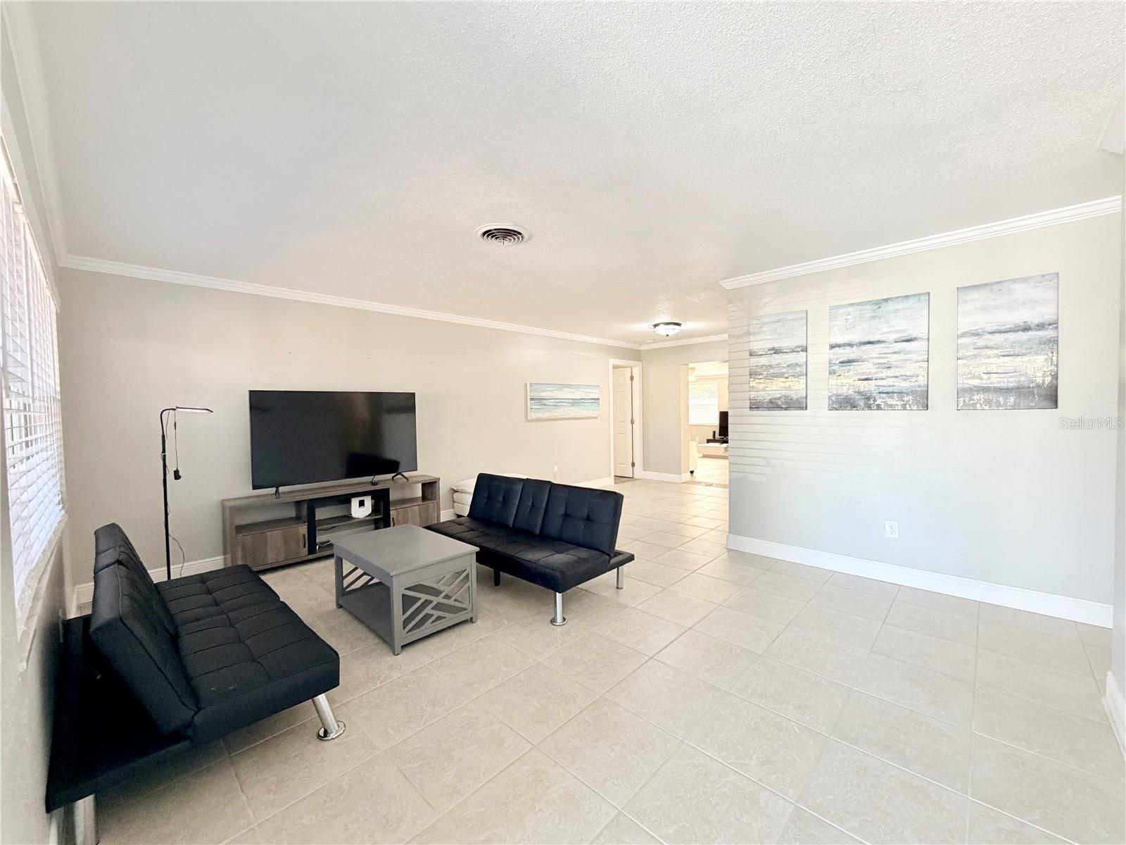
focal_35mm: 14
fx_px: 455
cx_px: 563
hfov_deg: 102.1
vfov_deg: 85.7
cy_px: 422
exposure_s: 1/120
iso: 320
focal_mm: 2.22
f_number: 2.2
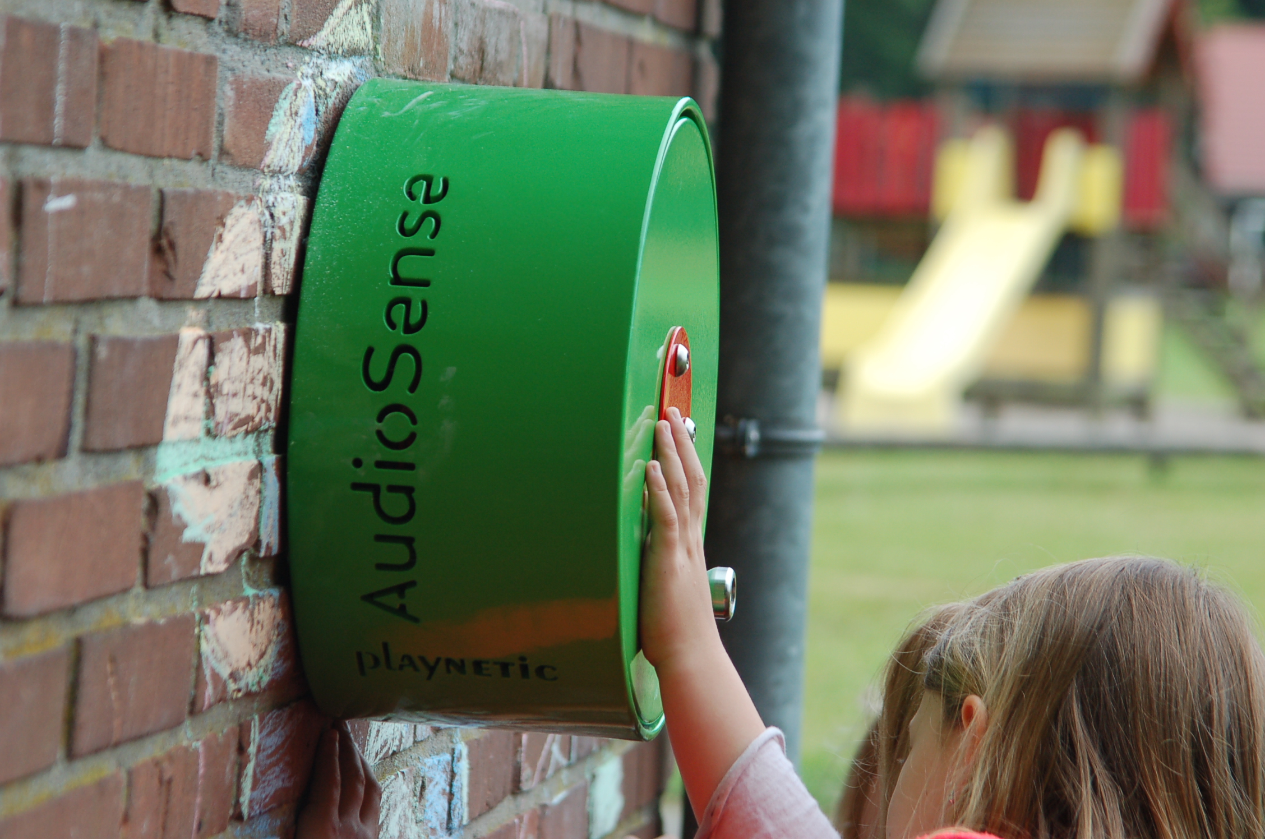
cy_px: 420
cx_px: 632
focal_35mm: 158
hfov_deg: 13.1
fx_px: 5525
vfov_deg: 8.7
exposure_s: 1/400
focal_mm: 105
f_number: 5
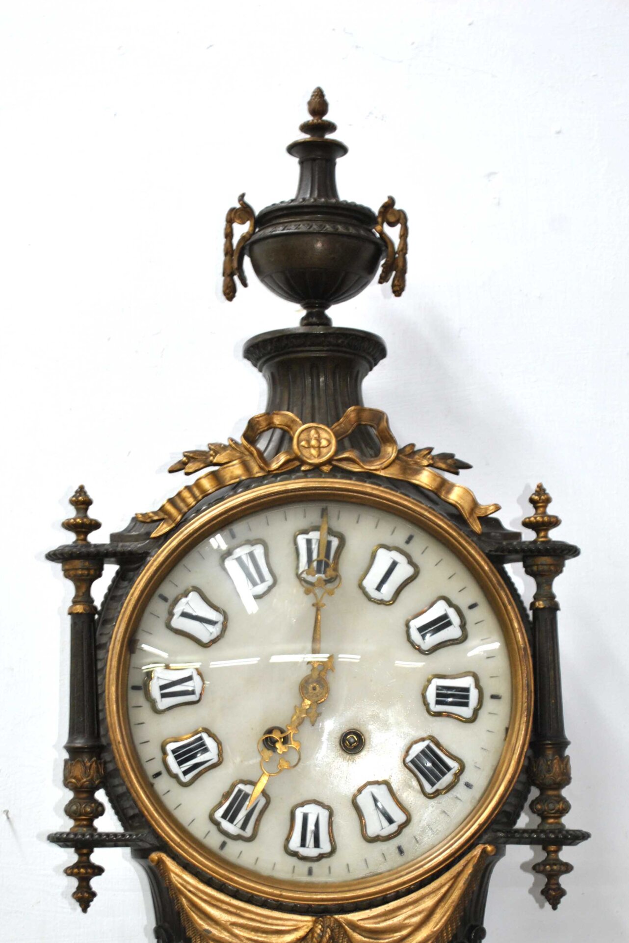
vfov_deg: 31.2
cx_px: 326
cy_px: 614
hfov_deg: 21.2
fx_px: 1677
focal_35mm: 64
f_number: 4.8
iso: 200
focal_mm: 32
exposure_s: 1/15
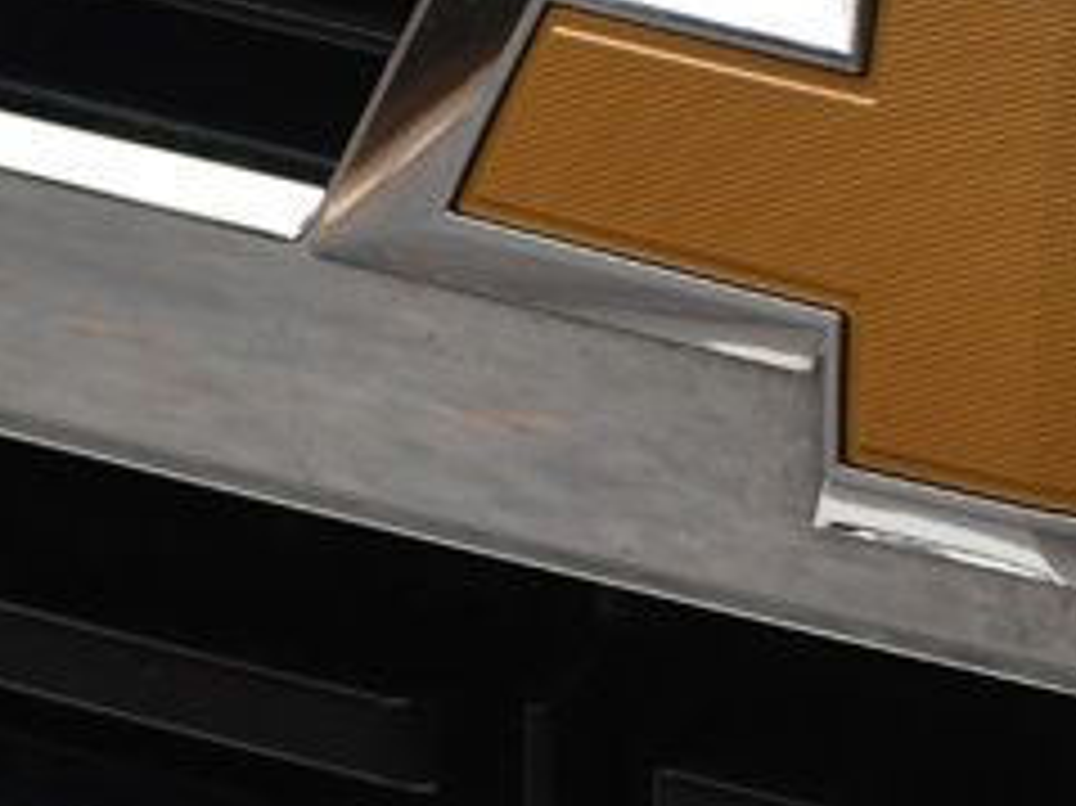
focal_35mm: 864
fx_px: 26843
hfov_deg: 2.3
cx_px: 1040
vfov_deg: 1.7
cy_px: 216
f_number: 4.8
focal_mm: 140
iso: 500
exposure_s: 1/500
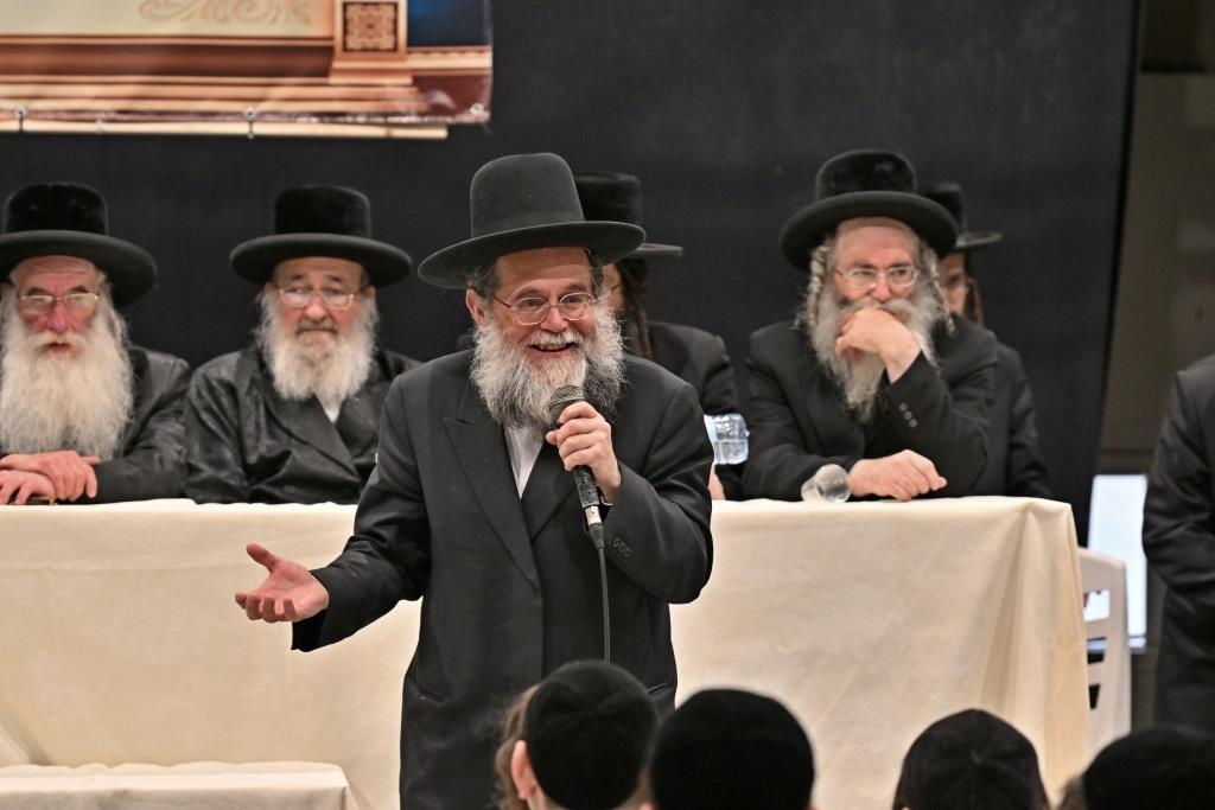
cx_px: 608
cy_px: 405
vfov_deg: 7.6
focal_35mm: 180
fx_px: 6075
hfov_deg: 11.4
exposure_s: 1/160
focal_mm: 120
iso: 640
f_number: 4
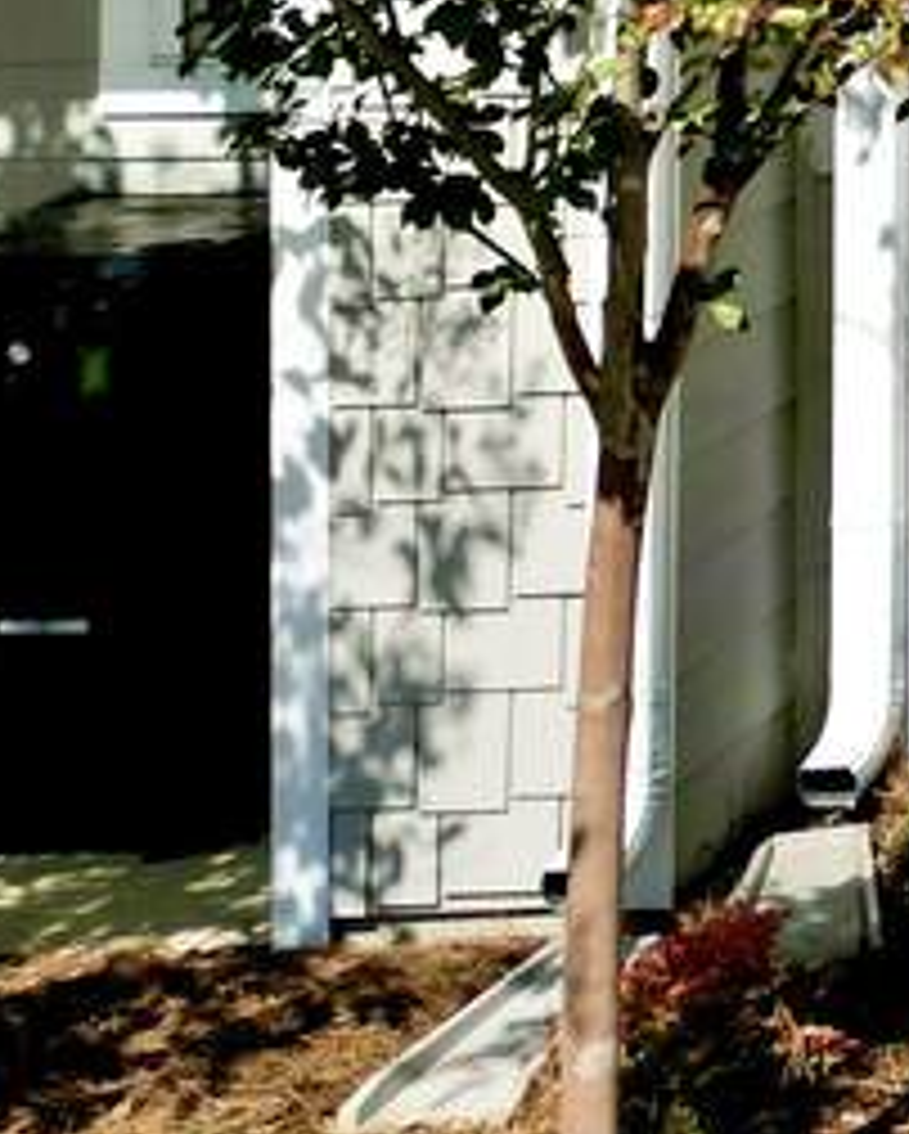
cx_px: 2488
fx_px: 3997
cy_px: -518
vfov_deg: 15.1
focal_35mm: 119
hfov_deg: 10.3
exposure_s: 1/8000
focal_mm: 6.72
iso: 120
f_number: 1.7
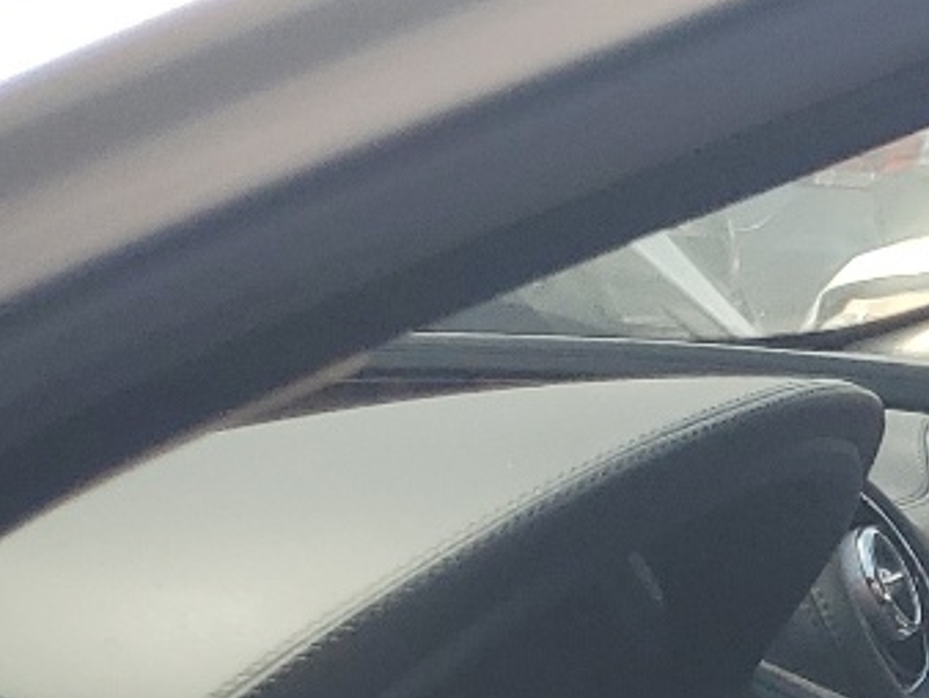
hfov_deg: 13.0
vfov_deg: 11.1
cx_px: 2061
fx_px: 3303
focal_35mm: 123
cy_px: 1355
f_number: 1.5
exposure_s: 1/1250
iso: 50
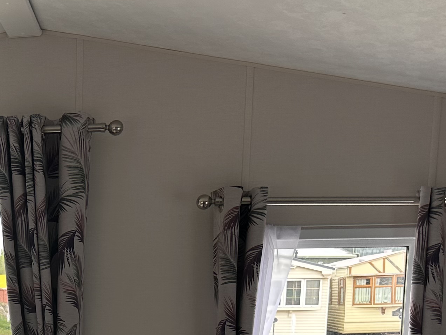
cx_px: -56
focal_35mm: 76
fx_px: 979
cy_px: 458
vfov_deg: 17.9
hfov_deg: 23.9
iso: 50
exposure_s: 1/121
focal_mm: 6.86
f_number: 1.78
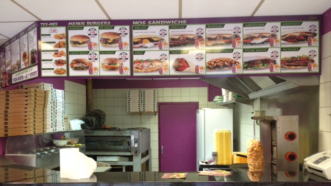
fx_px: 342
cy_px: 123
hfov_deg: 51.6
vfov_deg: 30.2
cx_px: 163
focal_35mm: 39
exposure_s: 1/20
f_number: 2.4
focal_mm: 4.28
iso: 200
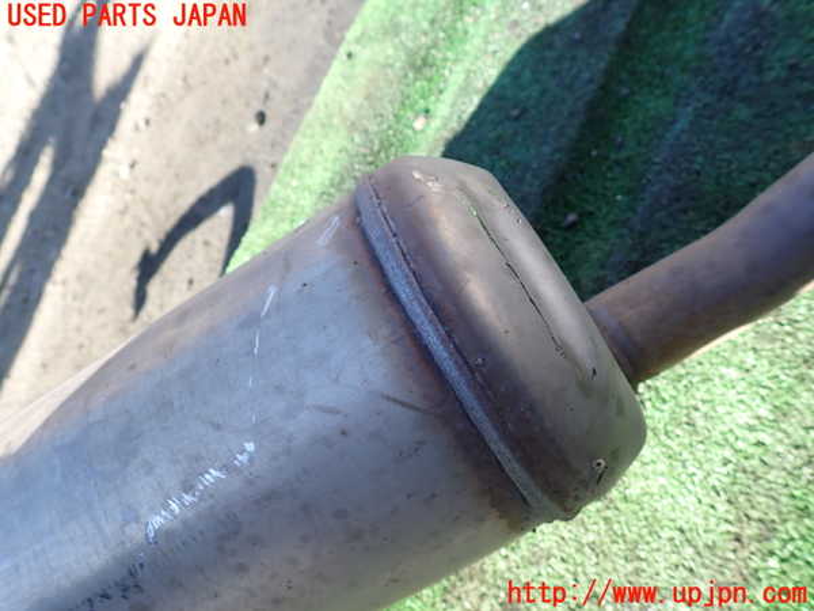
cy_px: 306
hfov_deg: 69.4
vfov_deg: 54.9
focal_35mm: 25
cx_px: 407
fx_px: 588
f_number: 2.8
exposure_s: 1/200
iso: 100
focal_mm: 4.5
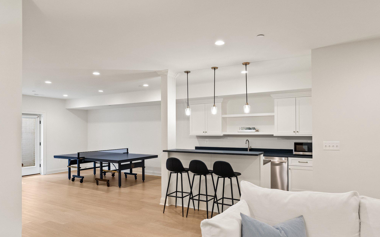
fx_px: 244
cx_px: 193
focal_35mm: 24
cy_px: 129
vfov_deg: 51.9
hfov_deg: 75.9
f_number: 4.5
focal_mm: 22.5
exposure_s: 1/25
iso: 1600
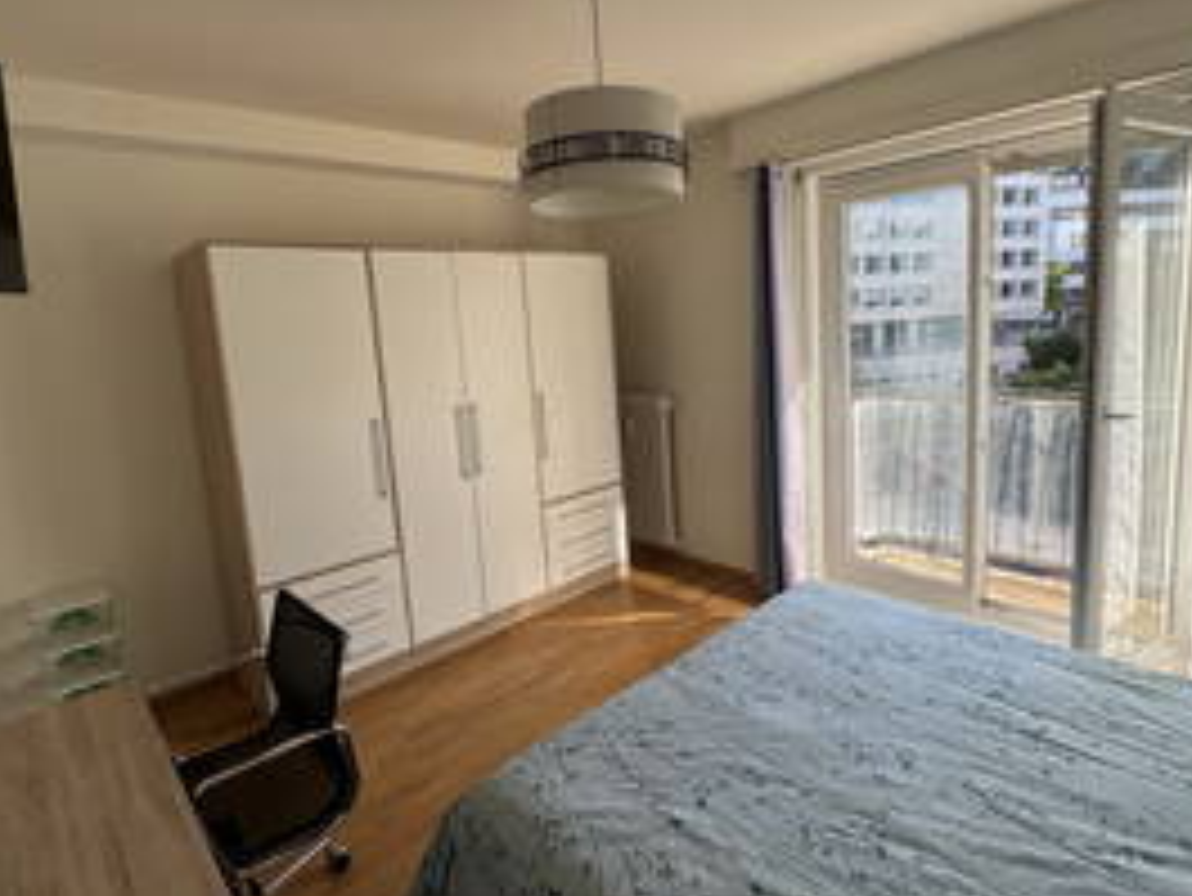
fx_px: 655
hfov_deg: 84.6
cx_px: 621
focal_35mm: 19
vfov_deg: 68.6
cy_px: 414
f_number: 2.2
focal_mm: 2.22
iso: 40
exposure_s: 1/291
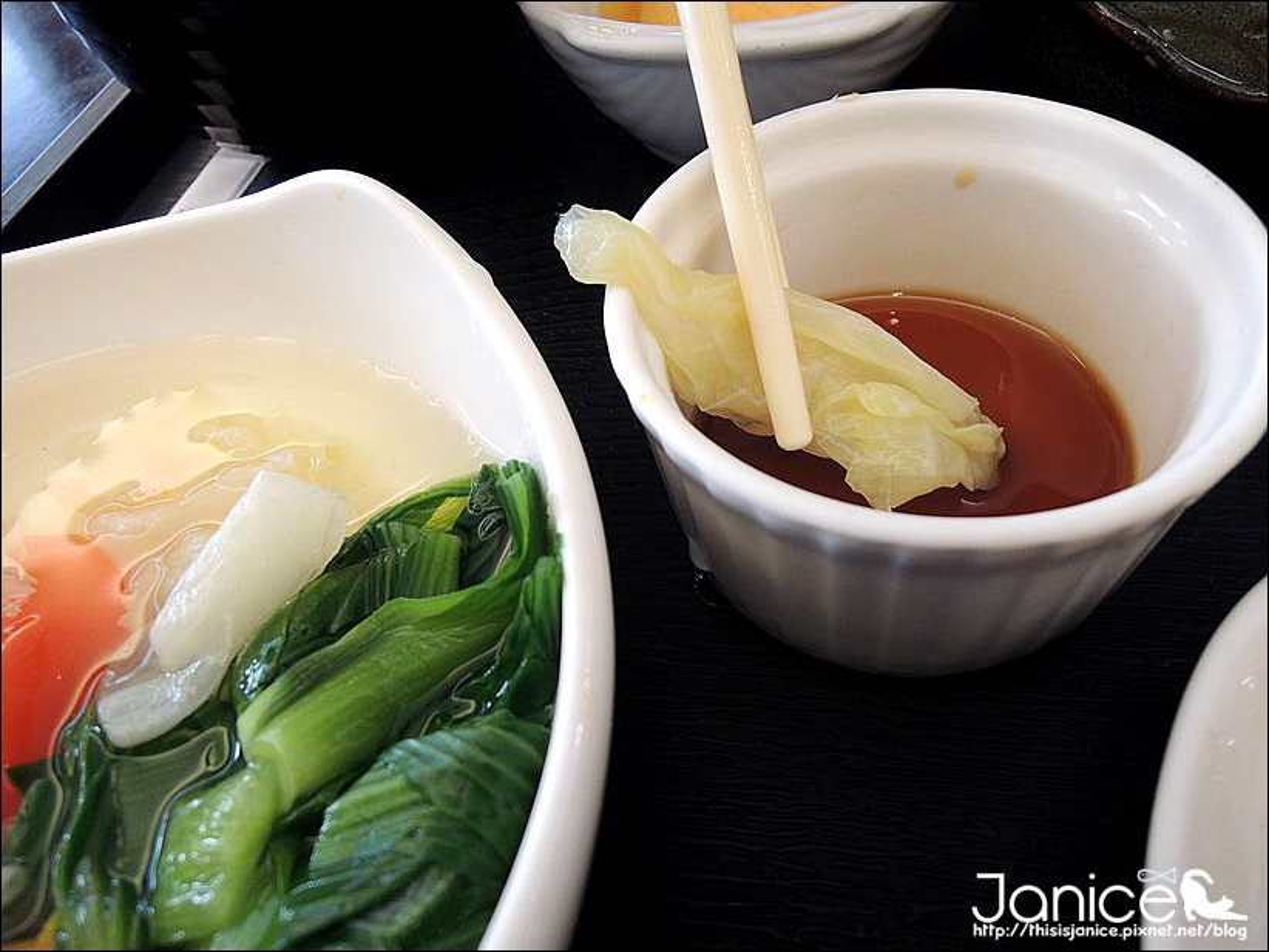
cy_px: 476
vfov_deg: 56.8
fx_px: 880
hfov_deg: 71.6
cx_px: 634
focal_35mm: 24
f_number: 2.8
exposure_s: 1/30
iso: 280
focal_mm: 4.3
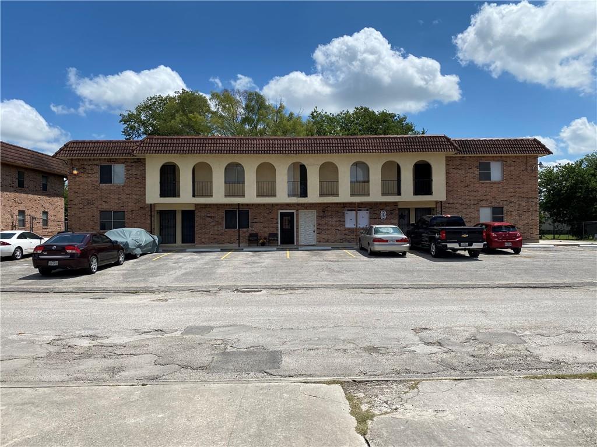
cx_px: 298
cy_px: 224
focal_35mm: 26
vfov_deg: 53.1
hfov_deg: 67.3
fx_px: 448
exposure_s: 1/5025
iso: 32
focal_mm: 4.25
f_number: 1.8
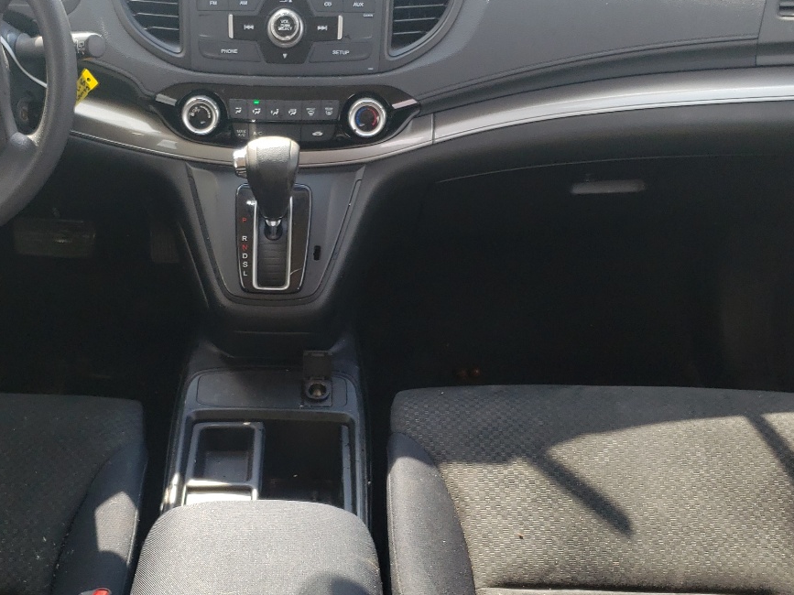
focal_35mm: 48
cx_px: 287
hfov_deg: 39.3
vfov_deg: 30.3
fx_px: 1101
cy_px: 309
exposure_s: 1/303
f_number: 1.5
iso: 50
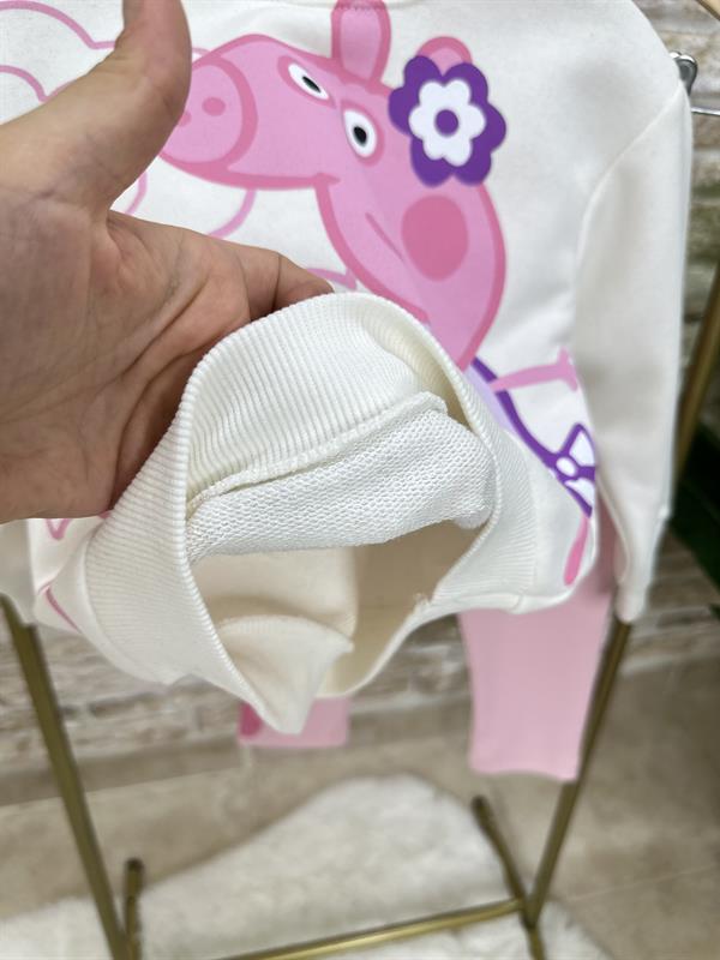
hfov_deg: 56.8
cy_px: 480
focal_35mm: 24
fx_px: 666
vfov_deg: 71.6
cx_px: 360
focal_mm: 6.86
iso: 64
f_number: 1.78
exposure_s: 1/100
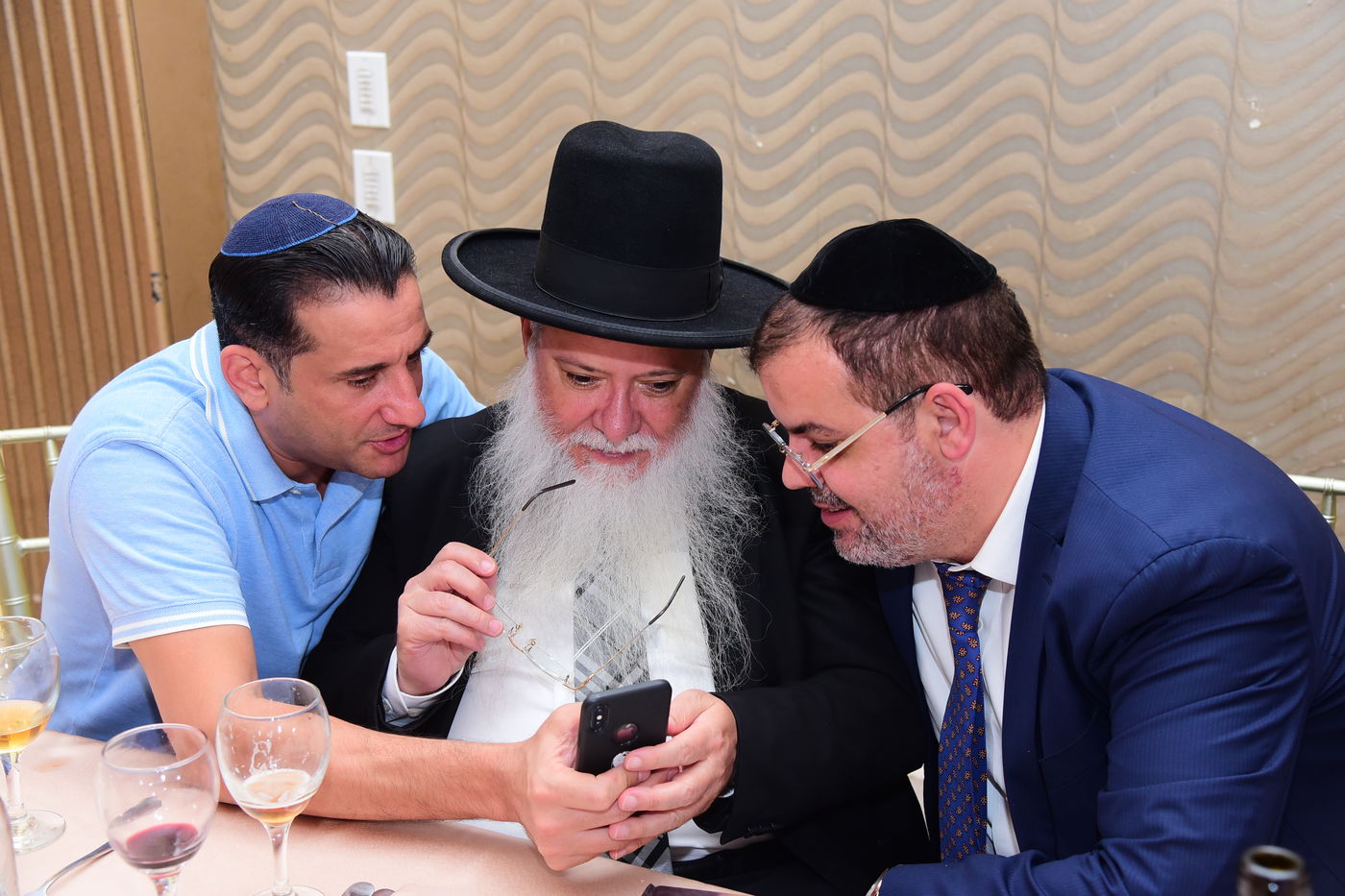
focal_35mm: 48
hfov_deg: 41.1
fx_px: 1793
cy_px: 448
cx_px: 672
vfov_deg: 28.1
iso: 1250
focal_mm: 48
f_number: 4.5
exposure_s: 1/125
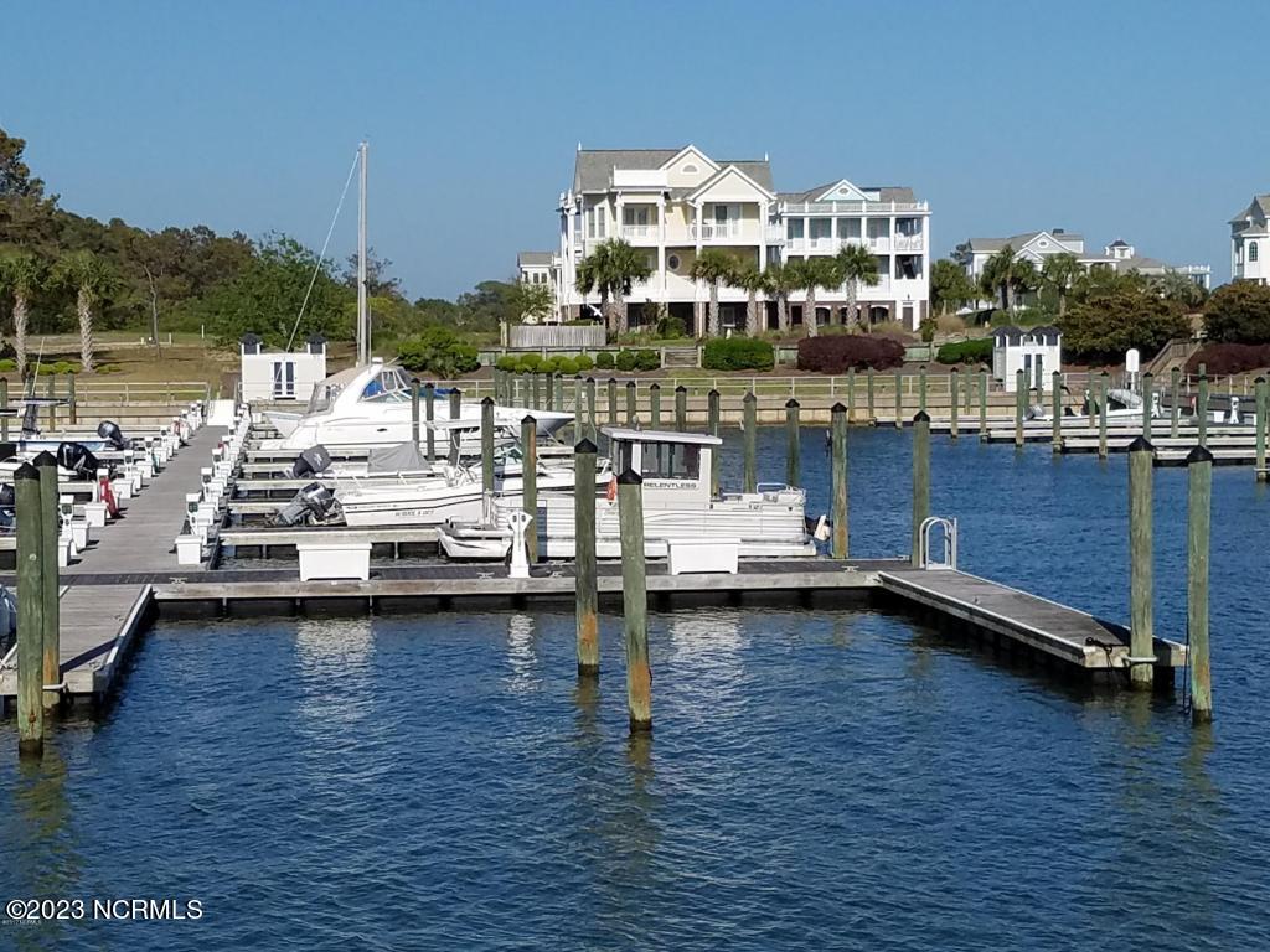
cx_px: 635
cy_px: 476
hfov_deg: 67.3
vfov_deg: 53.1
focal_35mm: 26
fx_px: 954
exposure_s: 1/5392
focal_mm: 4.2
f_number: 1.7
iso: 50
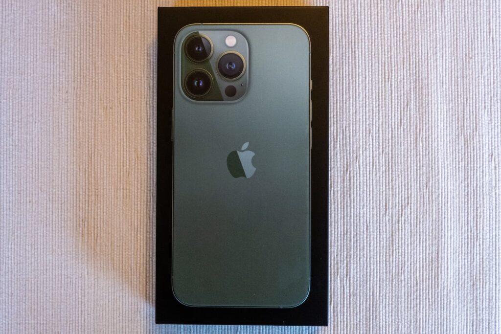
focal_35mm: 48
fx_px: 668
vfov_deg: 28.1
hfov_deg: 41.1
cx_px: 250
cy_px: 167
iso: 3200
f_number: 8
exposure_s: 1/40
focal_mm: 32.1
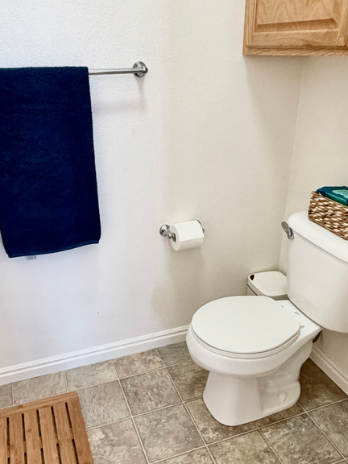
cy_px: 262
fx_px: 375
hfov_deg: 49.7
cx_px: 162
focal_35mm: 28
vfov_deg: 63.2
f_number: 2.2
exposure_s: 1/120
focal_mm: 2.22
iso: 250
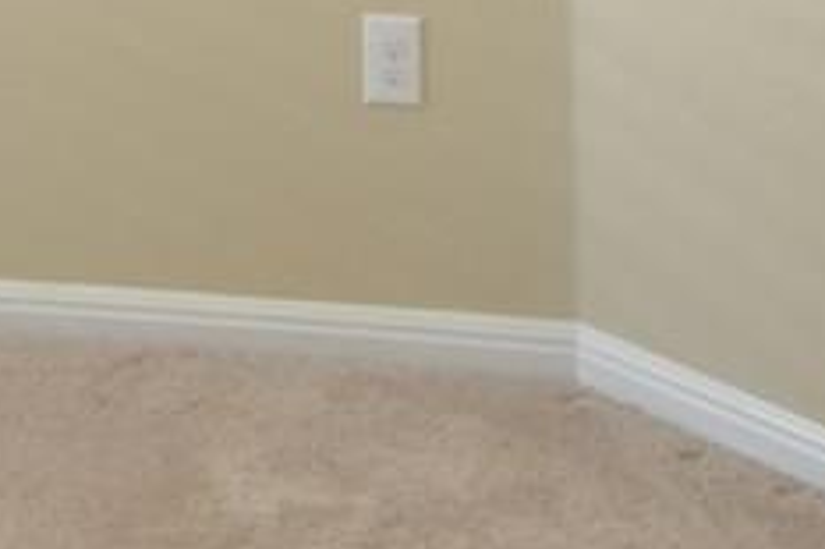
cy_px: -632
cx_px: 30
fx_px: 2565
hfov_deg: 17.9
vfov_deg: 10.9
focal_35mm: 112
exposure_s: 1
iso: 100
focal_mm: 16
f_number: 5.6
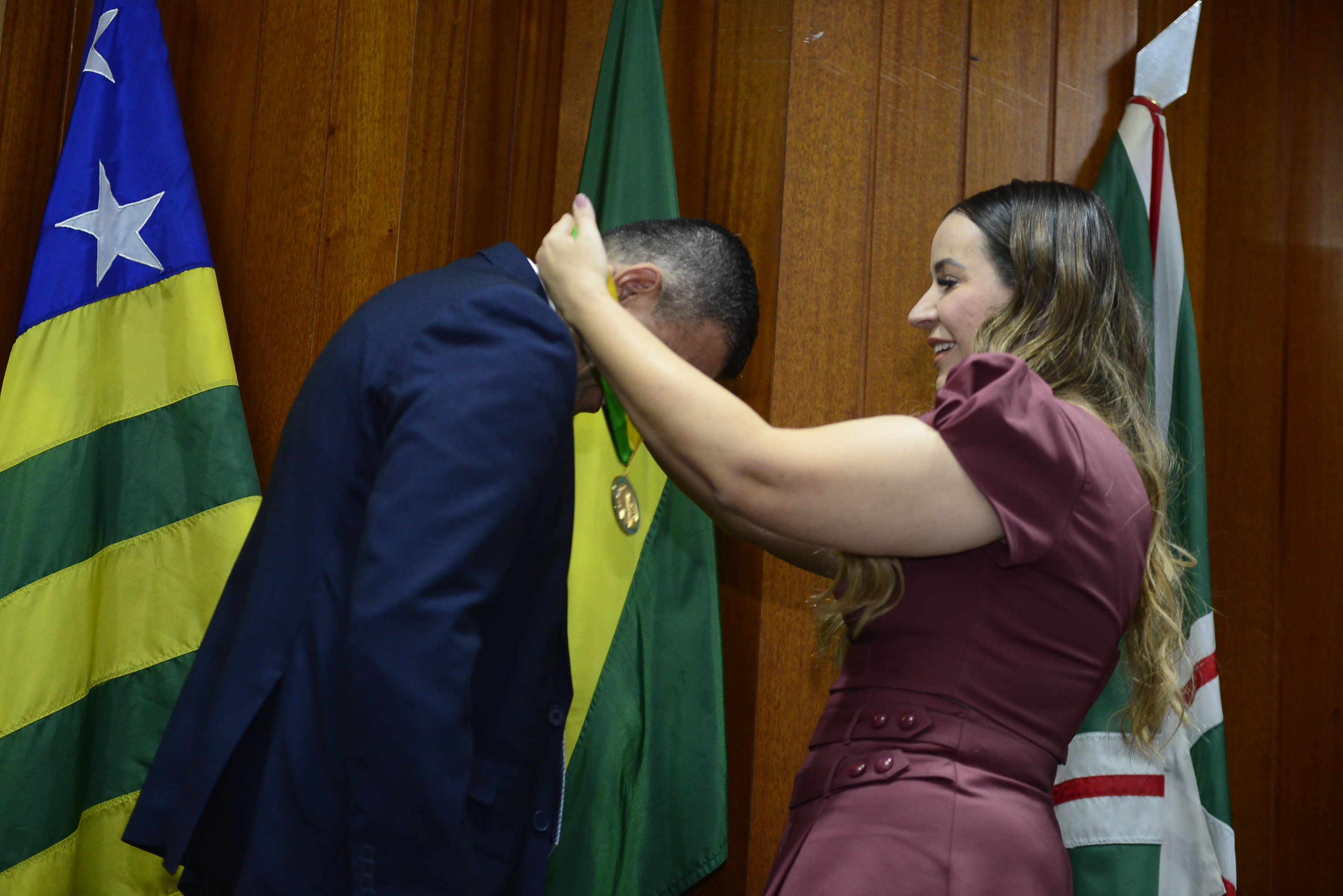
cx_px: 672
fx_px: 2612
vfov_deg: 19.5
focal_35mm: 70
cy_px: 448
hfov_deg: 28.8
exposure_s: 1/125
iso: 2000
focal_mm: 70
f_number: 2.8
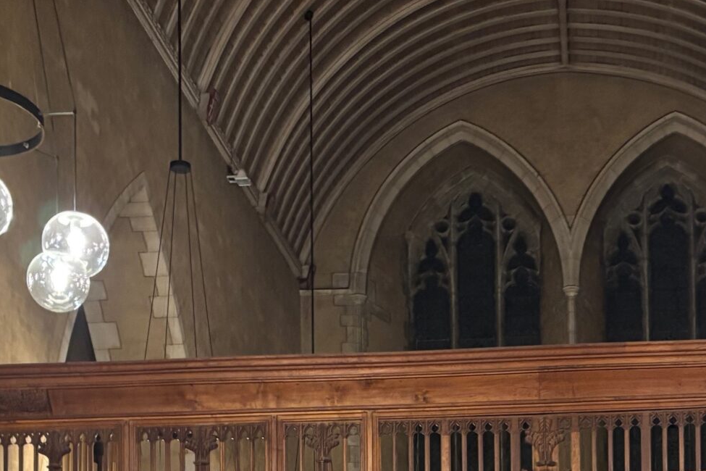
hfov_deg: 28.0
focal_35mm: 71
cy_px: 693
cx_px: 531
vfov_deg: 17.4
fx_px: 1392
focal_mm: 5.96
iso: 500
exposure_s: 1/33
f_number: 1.6
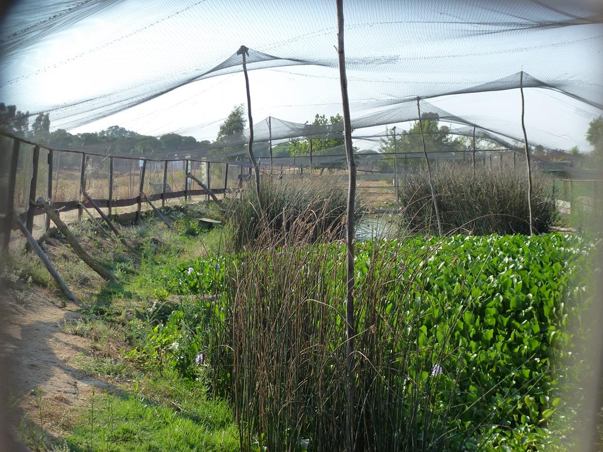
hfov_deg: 42.1
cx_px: 302
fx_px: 784
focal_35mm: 45
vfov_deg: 32.2
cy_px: 226
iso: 160
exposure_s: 1/500
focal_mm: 8
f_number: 4
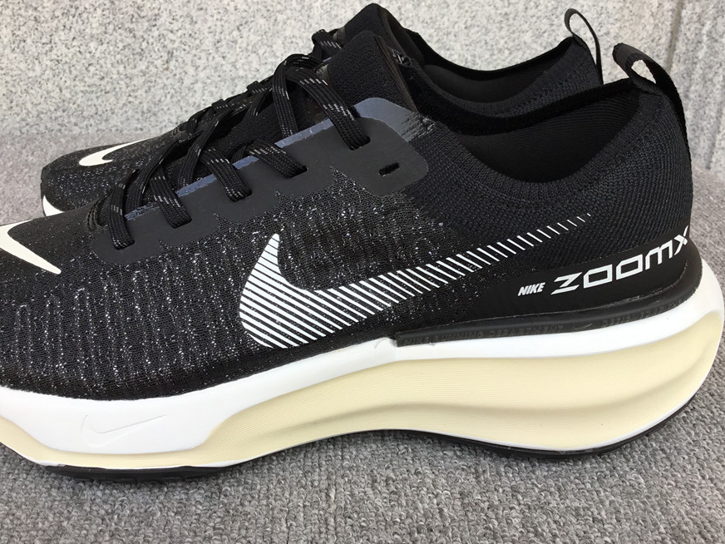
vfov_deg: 44.2
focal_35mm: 32
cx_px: 371
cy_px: 277
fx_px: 670
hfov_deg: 56.8
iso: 25
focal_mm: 3.3
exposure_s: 1/314
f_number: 2.4
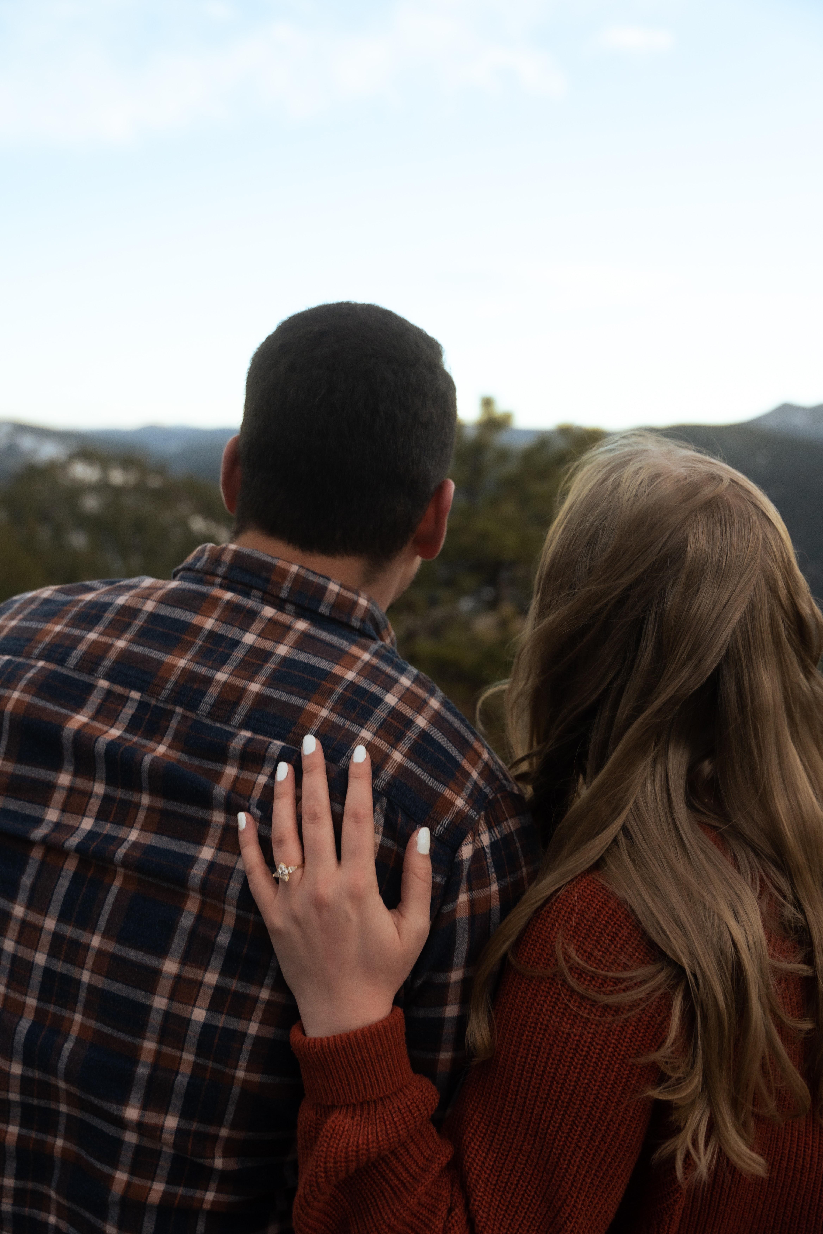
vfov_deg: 53.5
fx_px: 1224
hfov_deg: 37.2
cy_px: 617
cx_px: 412
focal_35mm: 36
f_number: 3.5
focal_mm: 35.7
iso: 640
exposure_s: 1/160
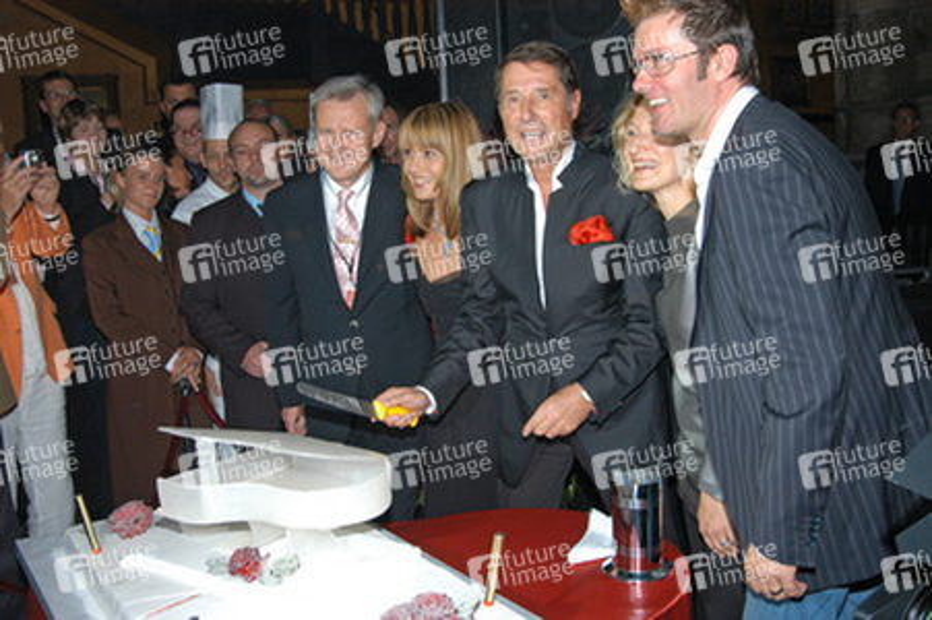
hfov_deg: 53.2
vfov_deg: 36.8
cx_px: 466
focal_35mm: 36
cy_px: 310
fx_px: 931
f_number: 6.3
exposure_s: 1/125
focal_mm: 24
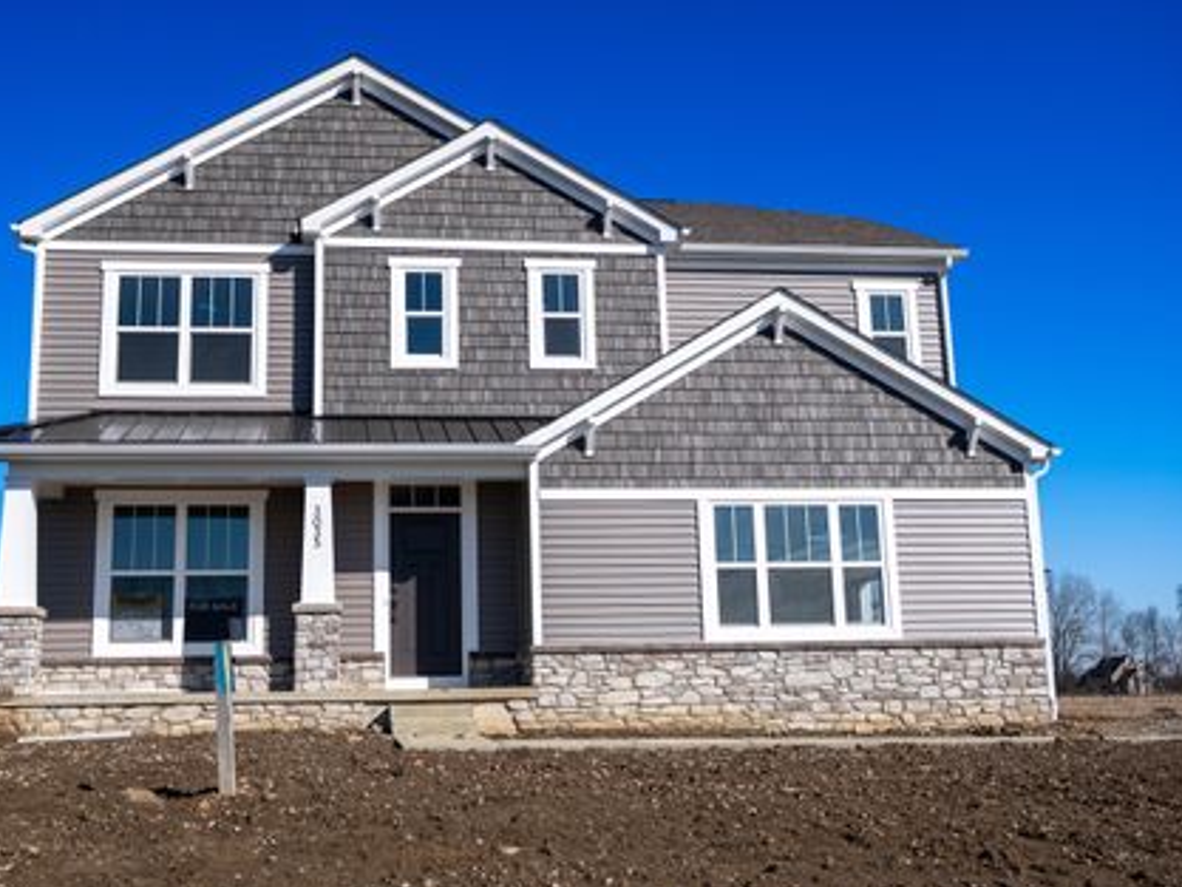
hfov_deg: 48.8
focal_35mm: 38
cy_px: 444
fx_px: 1298
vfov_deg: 37.7
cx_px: 513
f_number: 2.8
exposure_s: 1/4000
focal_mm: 22
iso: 100
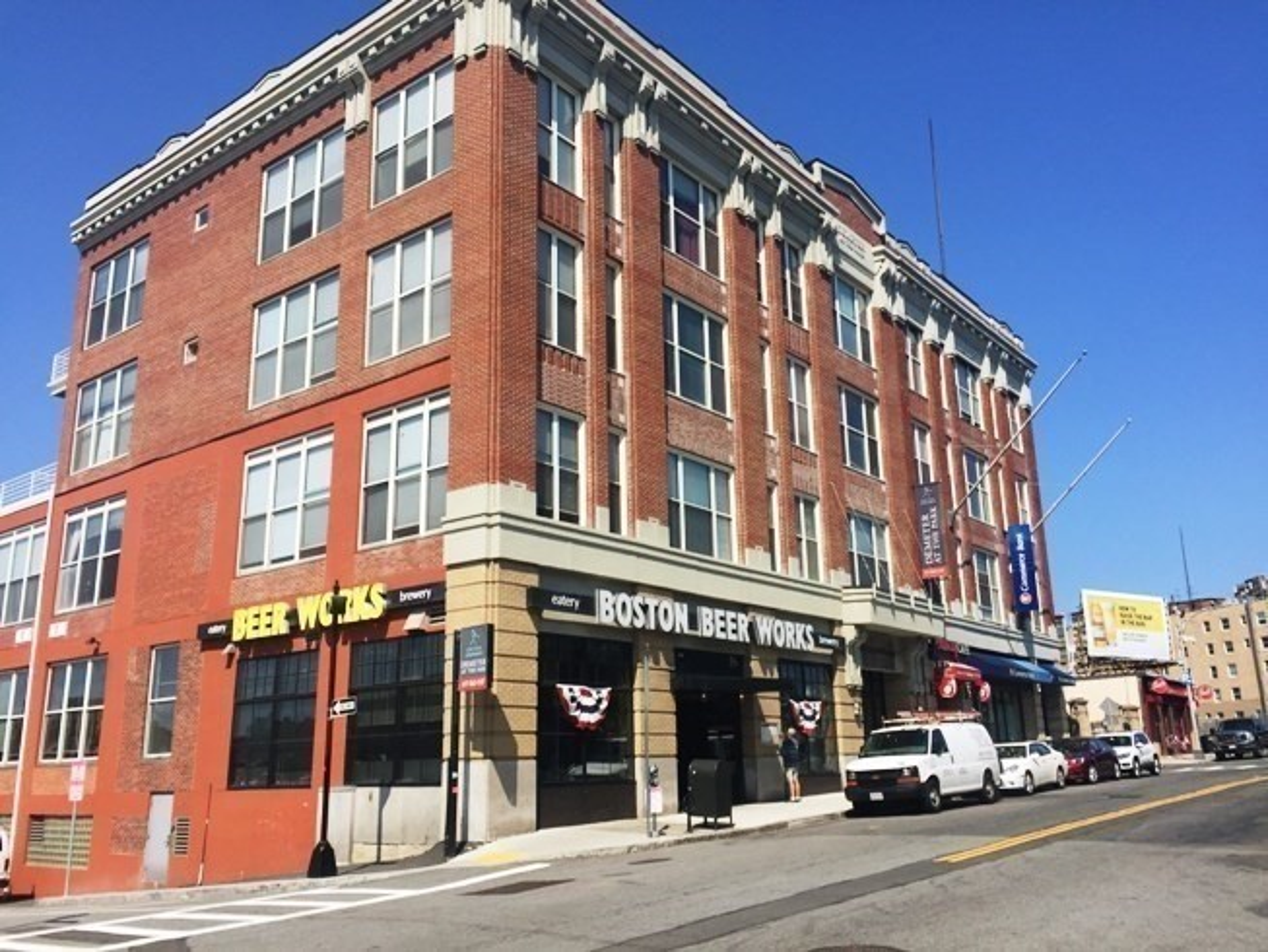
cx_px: 634
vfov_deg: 48.2
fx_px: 1062
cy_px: 476
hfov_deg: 61.7
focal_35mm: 29
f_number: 2.2
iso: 32
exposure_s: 1/2475
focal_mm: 4.15
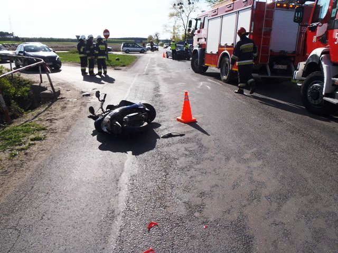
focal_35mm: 28
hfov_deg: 63.4
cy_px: 126
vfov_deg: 49.7
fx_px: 273
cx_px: 169
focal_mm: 5
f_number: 11
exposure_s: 1/100
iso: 80
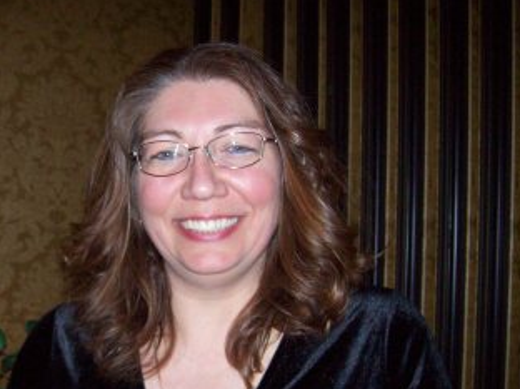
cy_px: 250
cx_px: 160
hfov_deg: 36.4
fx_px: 780
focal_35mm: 52
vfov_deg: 27.8
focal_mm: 6
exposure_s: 1/64
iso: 140
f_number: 2.7
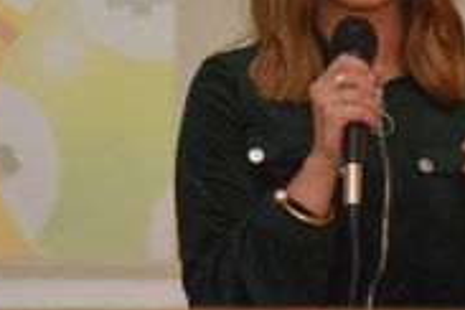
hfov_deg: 8.4
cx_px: 328
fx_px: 3164
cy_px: 103
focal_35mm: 245
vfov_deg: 5.6
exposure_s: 1/160
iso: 2000
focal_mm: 56
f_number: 5.6
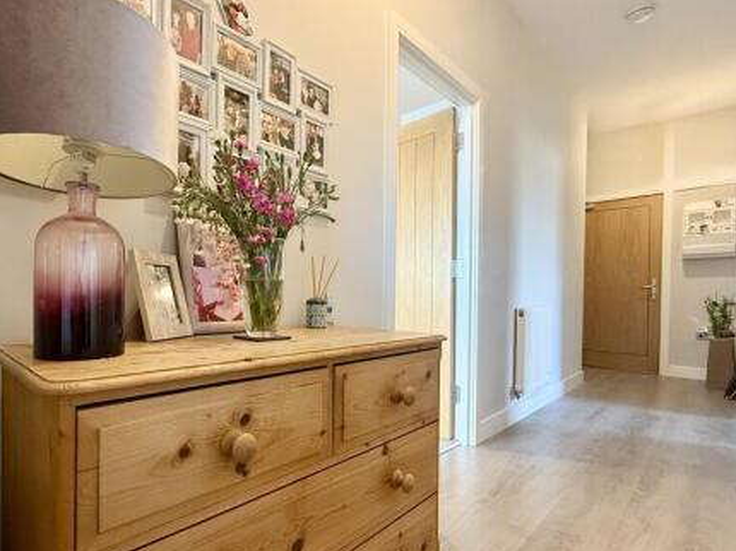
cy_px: 302
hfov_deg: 83.2
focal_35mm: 19
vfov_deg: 68.5
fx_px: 404
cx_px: 278
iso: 320
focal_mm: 2.22
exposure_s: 1/50
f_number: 2.2
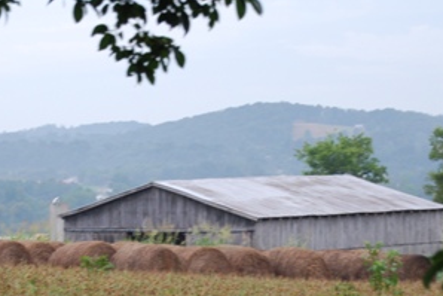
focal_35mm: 177
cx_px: 123
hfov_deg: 11.6
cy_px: 253
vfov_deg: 7.7
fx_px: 2180
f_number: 5.6
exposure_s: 1/40
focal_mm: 55
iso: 200
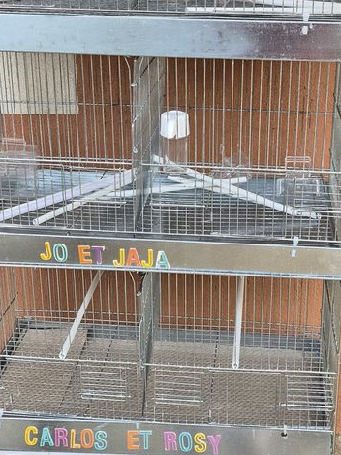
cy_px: 100
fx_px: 643
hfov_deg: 29.5
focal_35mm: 49
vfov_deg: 37.7
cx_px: 221
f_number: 1.8
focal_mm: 5.4
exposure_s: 1/180
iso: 50
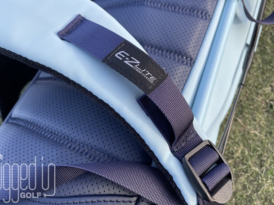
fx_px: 229
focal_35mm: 29
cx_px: 131
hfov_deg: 61.7
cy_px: 92
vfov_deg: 48.1
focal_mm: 4.2
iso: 32
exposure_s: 1/397
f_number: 1.6
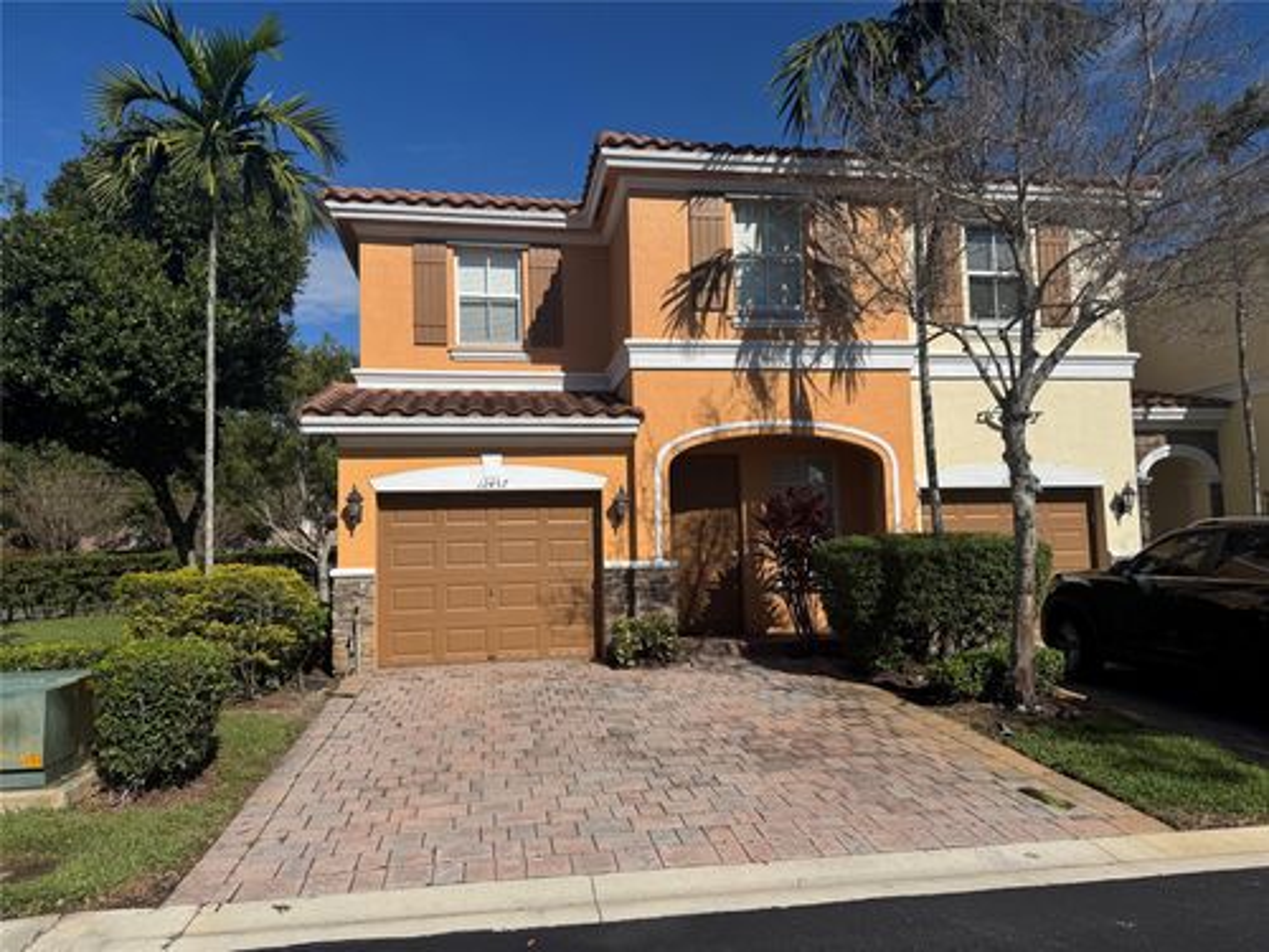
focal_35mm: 24
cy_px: 476
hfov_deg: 71.6
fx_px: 880
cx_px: 634
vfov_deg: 56.8
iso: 80
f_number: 1.78
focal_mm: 6.76
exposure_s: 1/9009
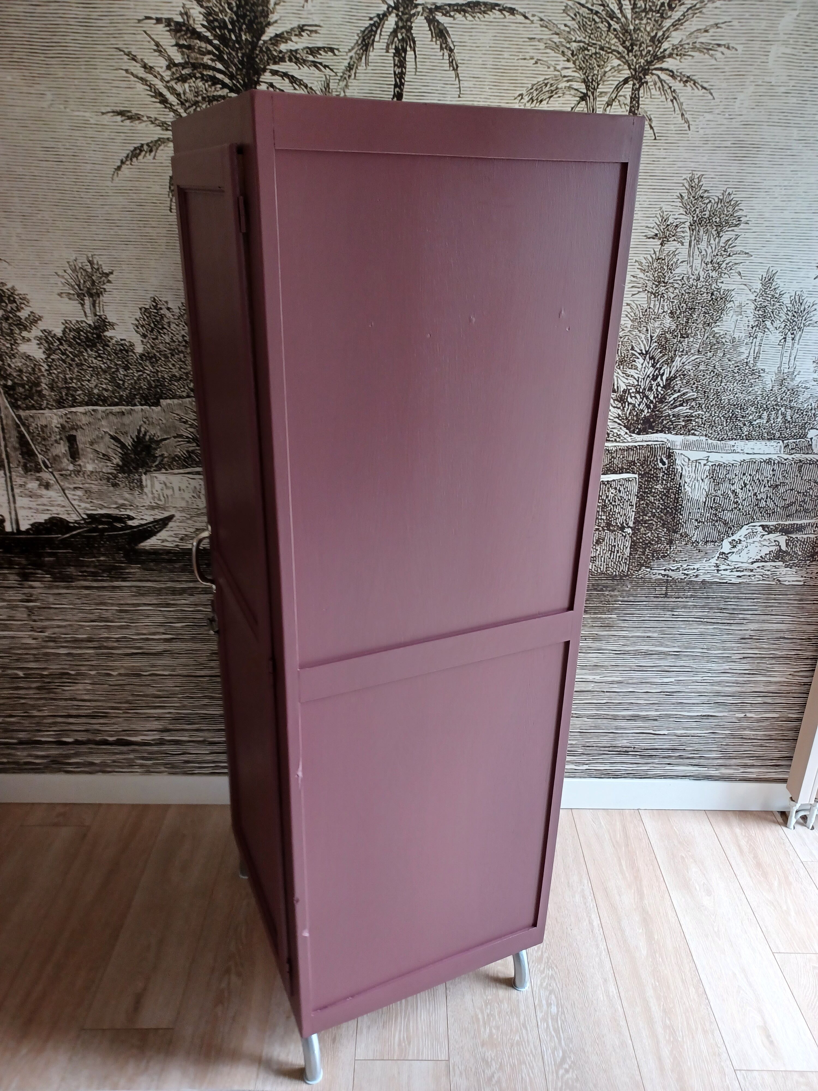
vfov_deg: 69.4
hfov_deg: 54.9
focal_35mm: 25
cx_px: 409
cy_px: 546
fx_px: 788
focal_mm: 4.6
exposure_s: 1/50
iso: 320
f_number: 1.8
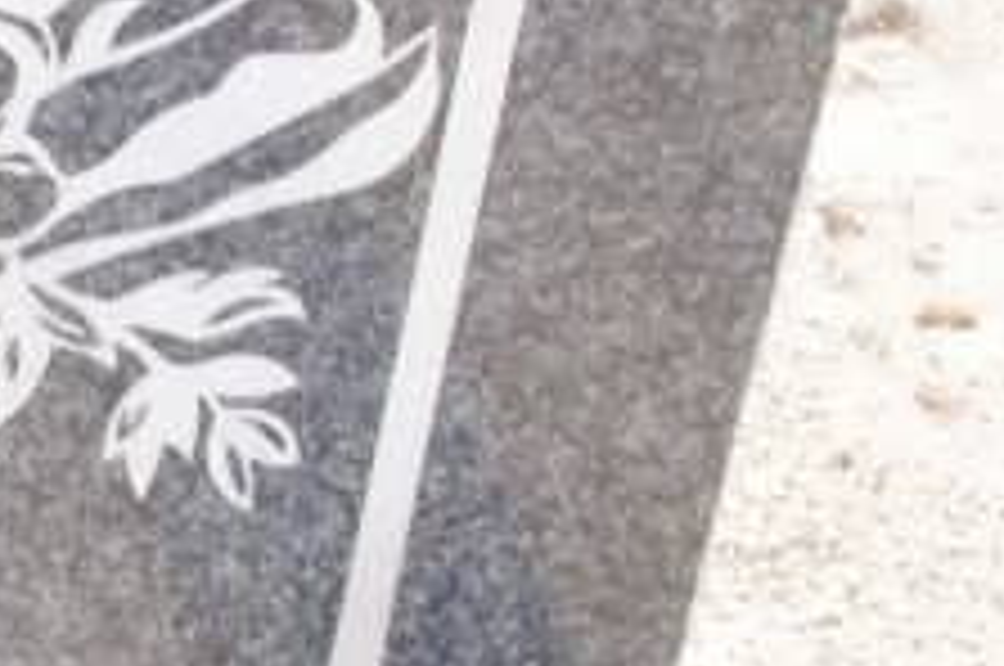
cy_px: 1136
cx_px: -1103
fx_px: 7352
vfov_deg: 5.1
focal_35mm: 264
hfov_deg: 7.5
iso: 800
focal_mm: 32.5
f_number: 11
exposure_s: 1/125
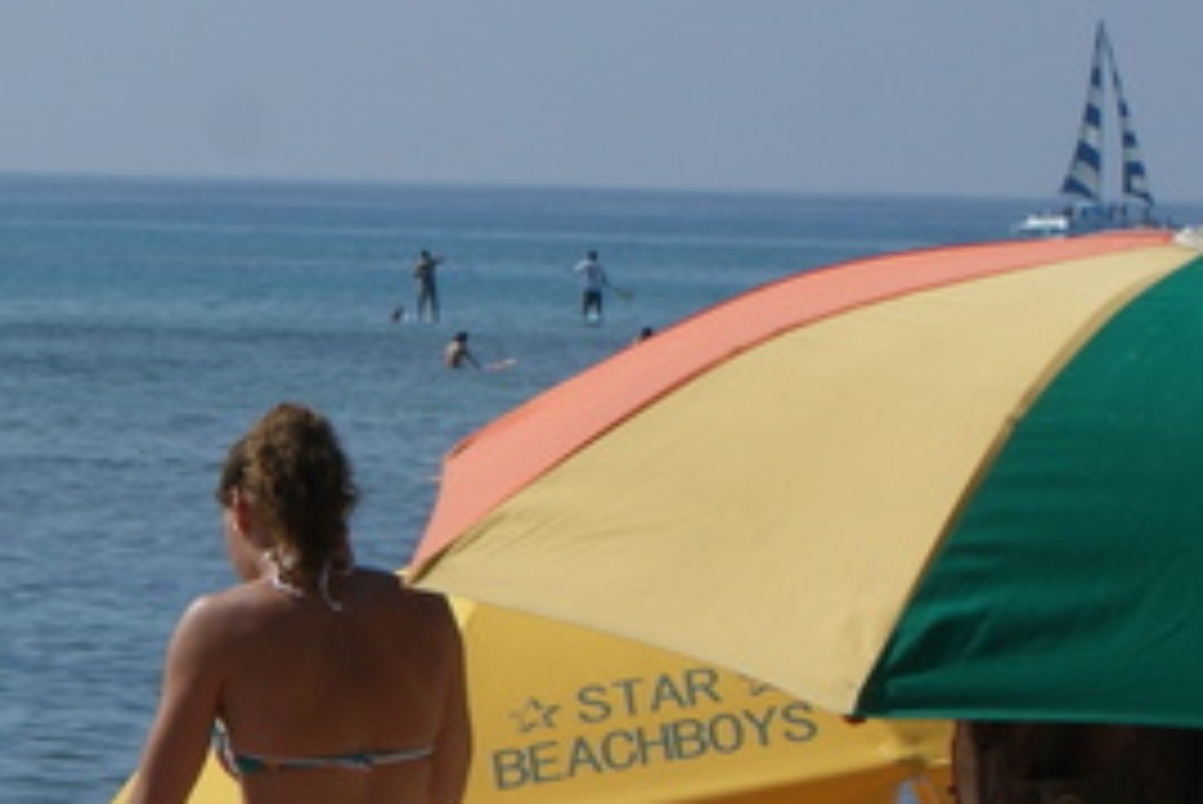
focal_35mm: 393
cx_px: -1225
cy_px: 404
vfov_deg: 3.5
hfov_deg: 5.1
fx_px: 13152
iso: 100
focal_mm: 55
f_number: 13
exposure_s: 1/250
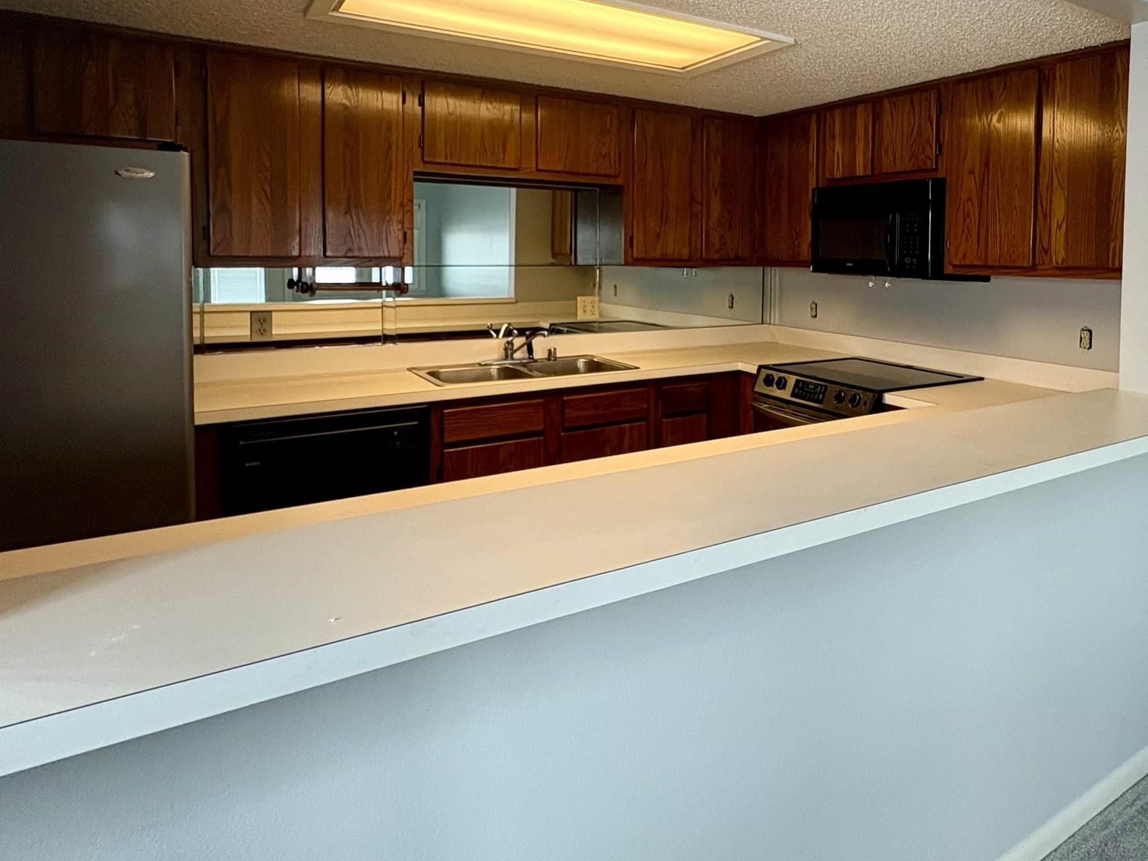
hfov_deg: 68.8
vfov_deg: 55.5
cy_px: 280
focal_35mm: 24
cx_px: 800
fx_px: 796
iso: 200
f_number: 2.2
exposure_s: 1/60
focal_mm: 2.22
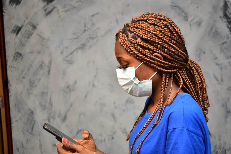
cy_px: 77
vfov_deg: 22.6
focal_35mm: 60
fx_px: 385
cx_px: 116
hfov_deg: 33.4
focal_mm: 40
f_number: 5
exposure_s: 1/100
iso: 400
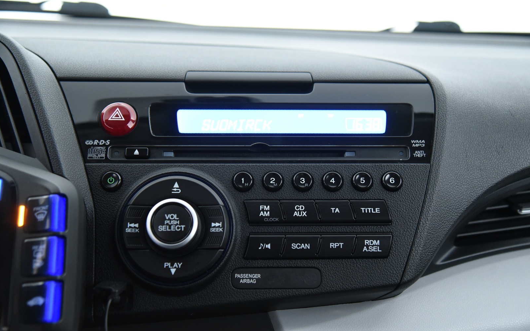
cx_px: 265
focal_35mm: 41
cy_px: 174
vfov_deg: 31.3
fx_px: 592
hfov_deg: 48.2
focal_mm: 40
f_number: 4
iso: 4000
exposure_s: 1/25
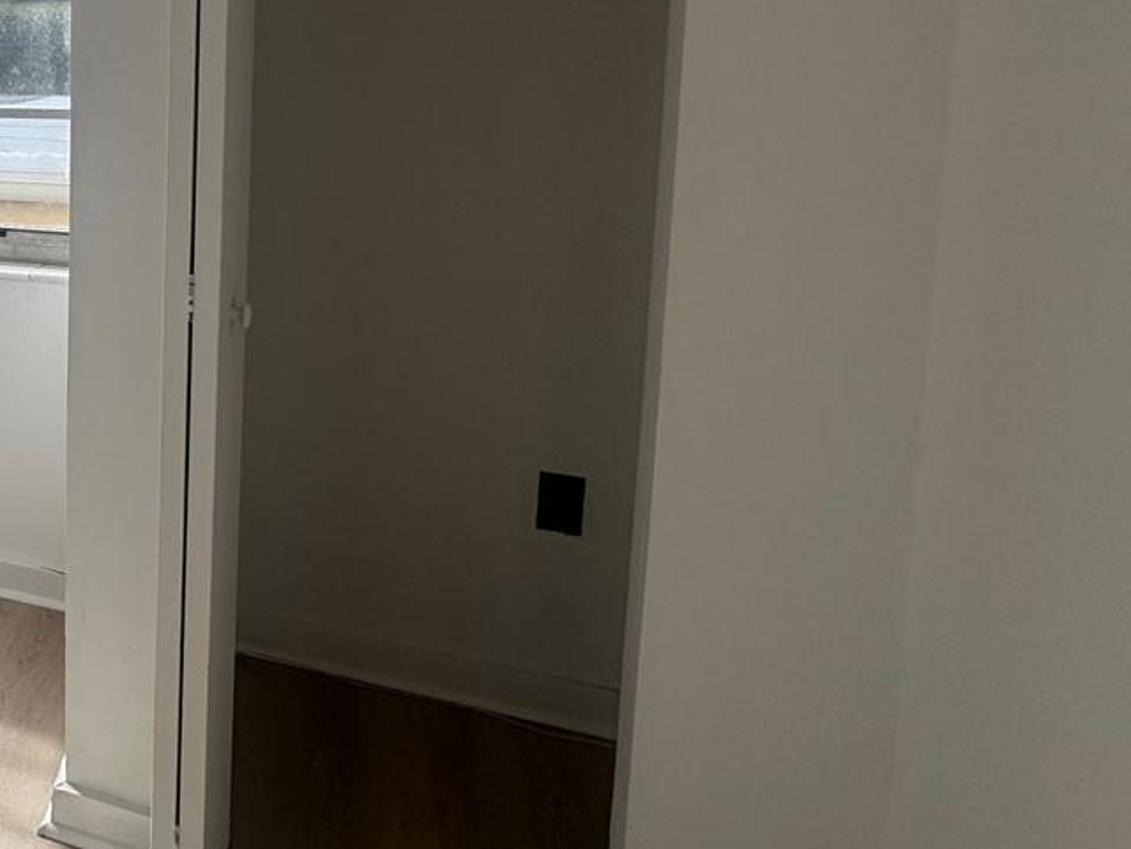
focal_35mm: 35
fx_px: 1144
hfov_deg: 37.9
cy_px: 140
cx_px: -254
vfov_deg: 38.7
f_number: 2.2
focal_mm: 2.22
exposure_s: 1/214
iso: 40
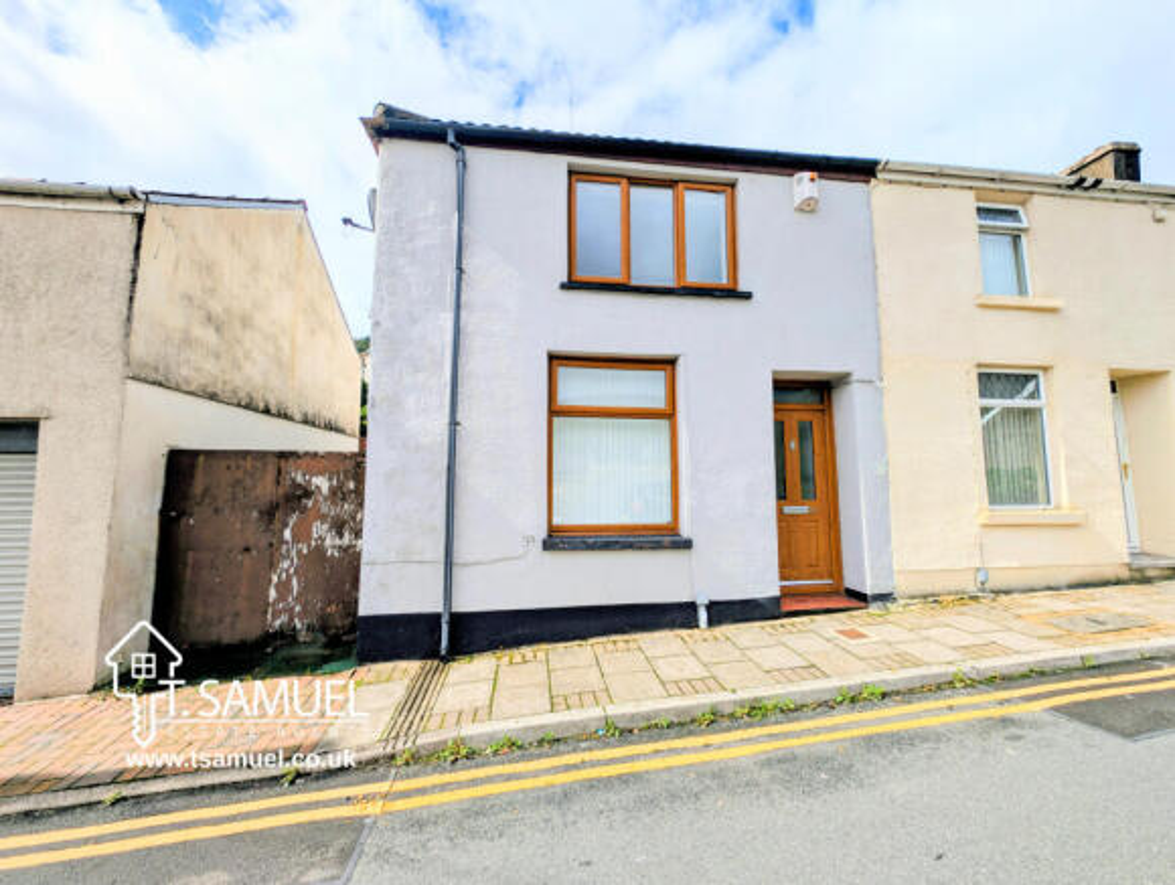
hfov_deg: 110.4
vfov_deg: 94.7
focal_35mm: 12
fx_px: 408
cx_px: 588
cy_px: 442
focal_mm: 2.23
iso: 39
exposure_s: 1/3559
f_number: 1.95
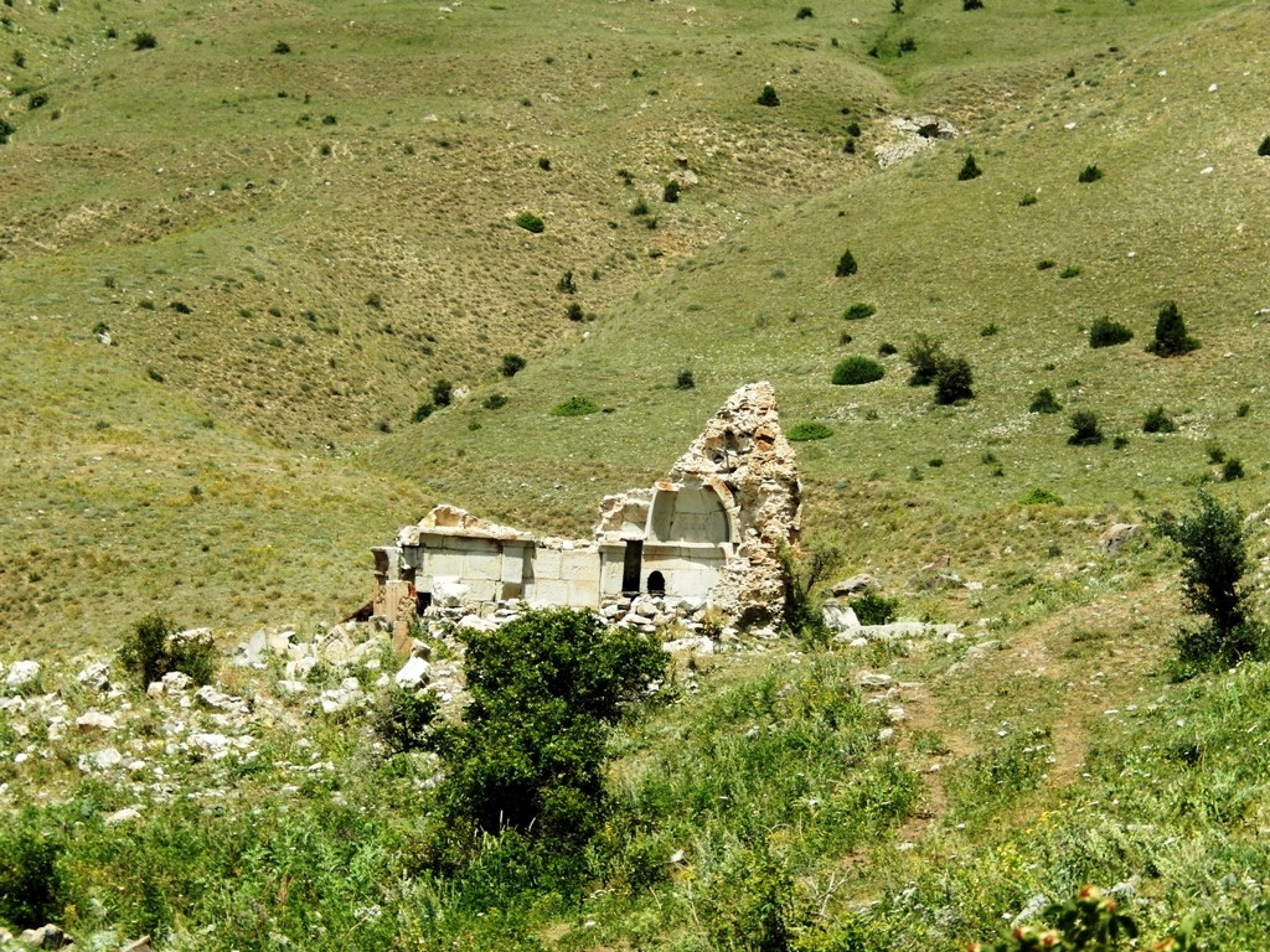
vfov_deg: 14.1
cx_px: 635
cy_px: 476
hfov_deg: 18.7
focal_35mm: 105
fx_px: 3852
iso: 125
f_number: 5.3
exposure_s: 1/500
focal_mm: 18.9
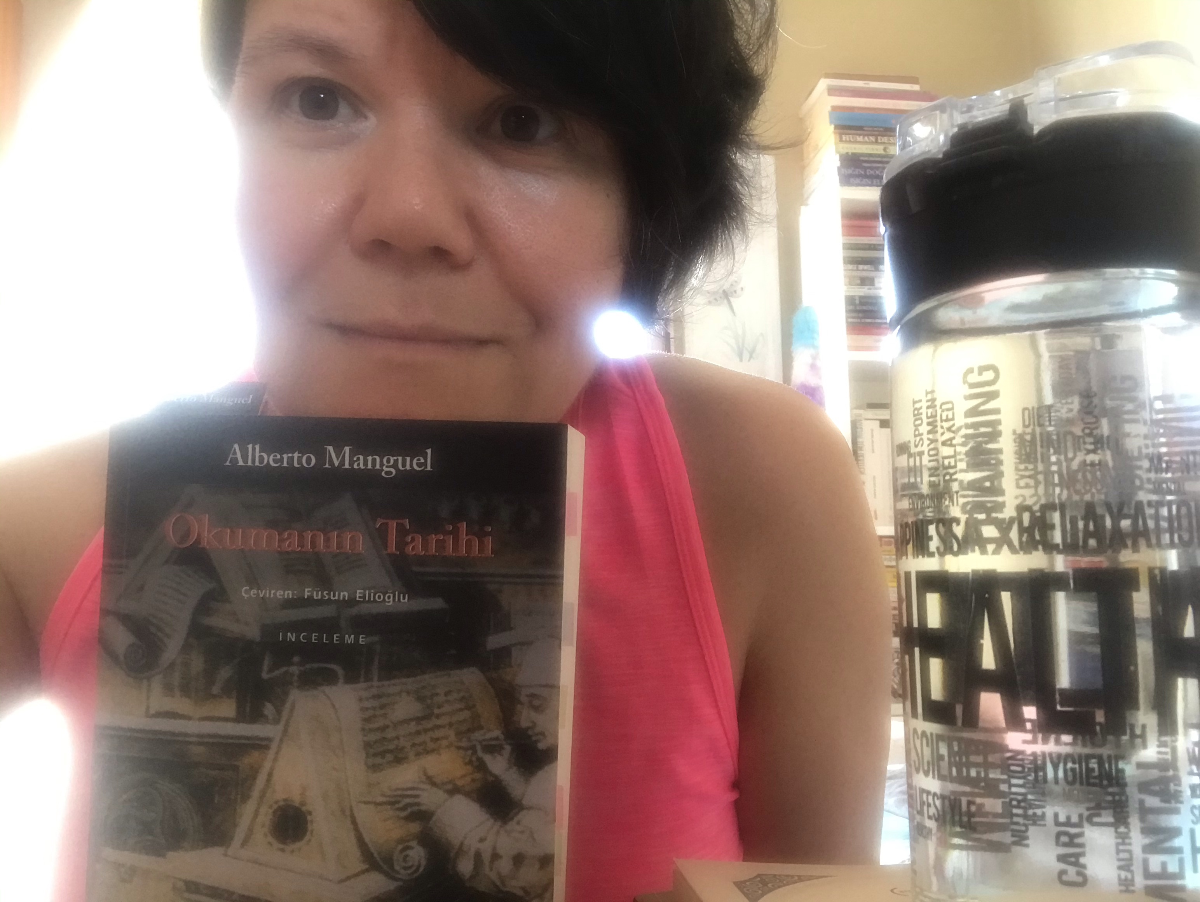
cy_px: 451
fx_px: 1110
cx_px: 600
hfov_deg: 56.8
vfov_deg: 44.2
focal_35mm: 32
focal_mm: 2.87
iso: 125
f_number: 2.2
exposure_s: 1/33
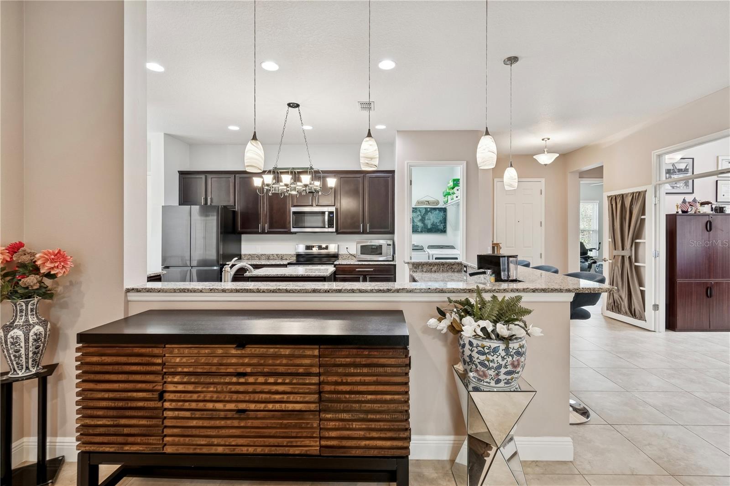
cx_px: 365
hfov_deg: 100.4
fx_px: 304
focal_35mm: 15
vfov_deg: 77.3
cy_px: 243
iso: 100
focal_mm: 10
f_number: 7.1
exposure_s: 1/5
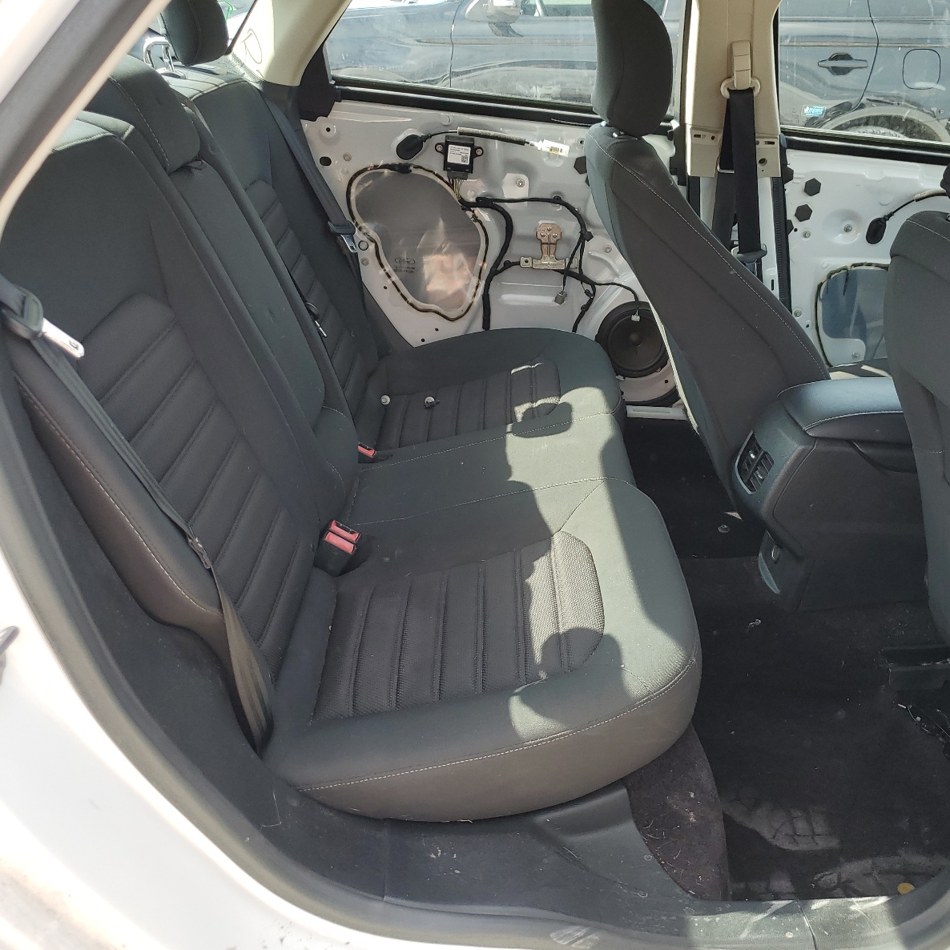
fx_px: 963
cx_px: 585
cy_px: 471
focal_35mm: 31
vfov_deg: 52.5
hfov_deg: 52.1
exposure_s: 1/435
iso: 50
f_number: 1.5
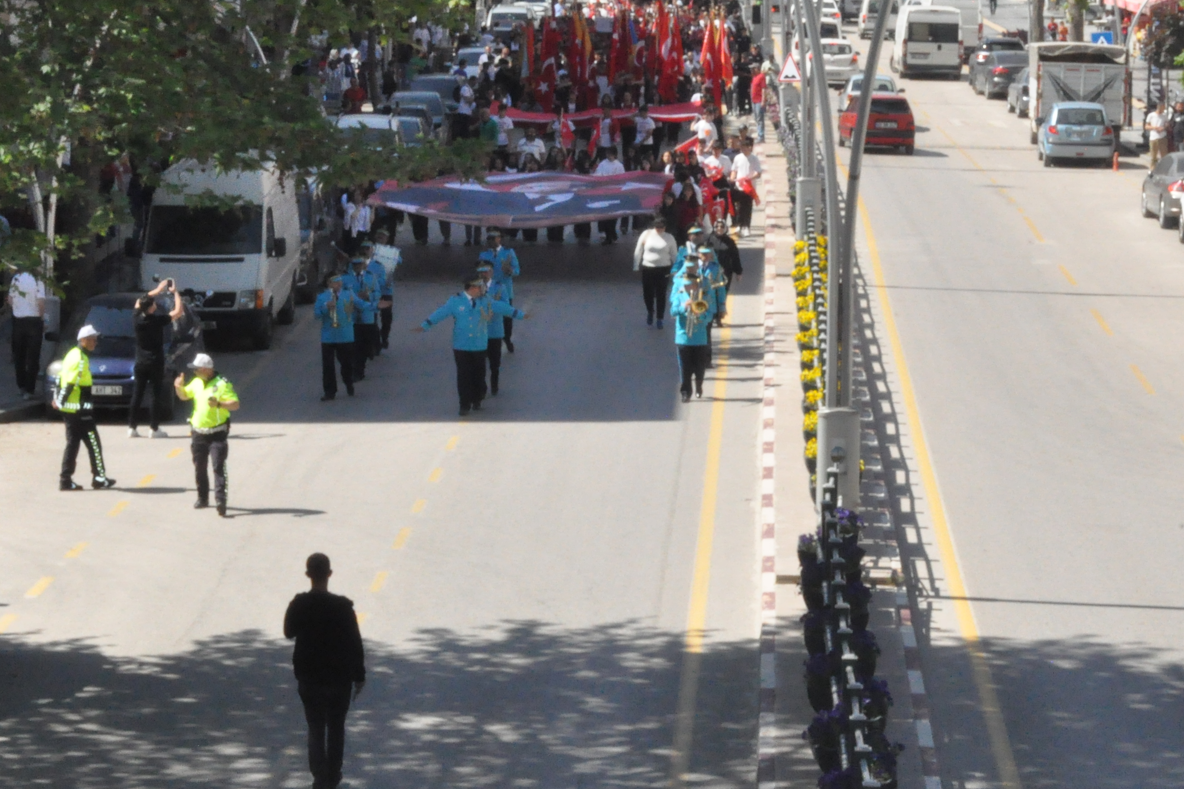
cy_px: 240
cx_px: 495
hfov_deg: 15.1
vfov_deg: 10.1
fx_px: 4466
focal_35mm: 136
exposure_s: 1/200
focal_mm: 55
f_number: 36
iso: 3200
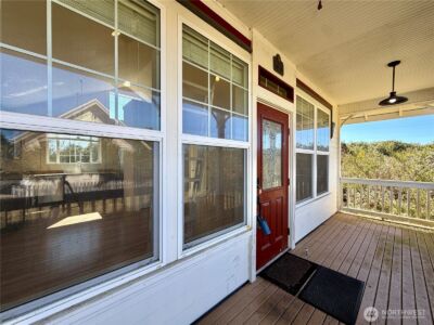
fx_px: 176
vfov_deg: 85.7
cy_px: 162
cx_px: 217
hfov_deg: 102.1
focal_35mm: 14
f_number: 2.2
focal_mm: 2.22
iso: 50
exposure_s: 1/296
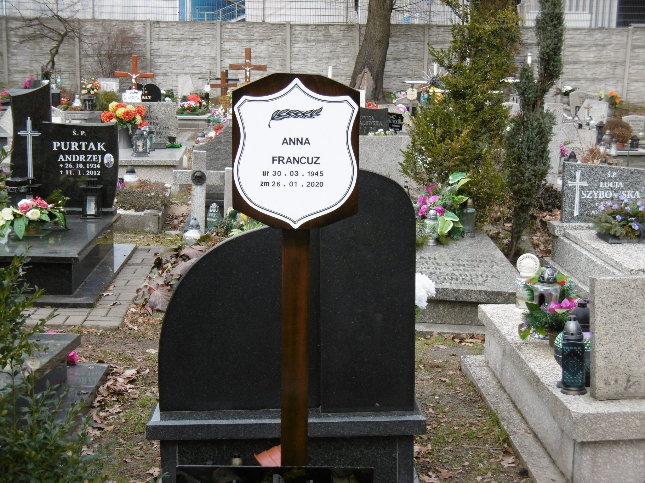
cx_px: 322
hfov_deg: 32.7
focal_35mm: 59
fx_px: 1099
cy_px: 242
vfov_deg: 24.8
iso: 100
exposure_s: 1/100
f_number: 4.2
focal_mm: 10.5
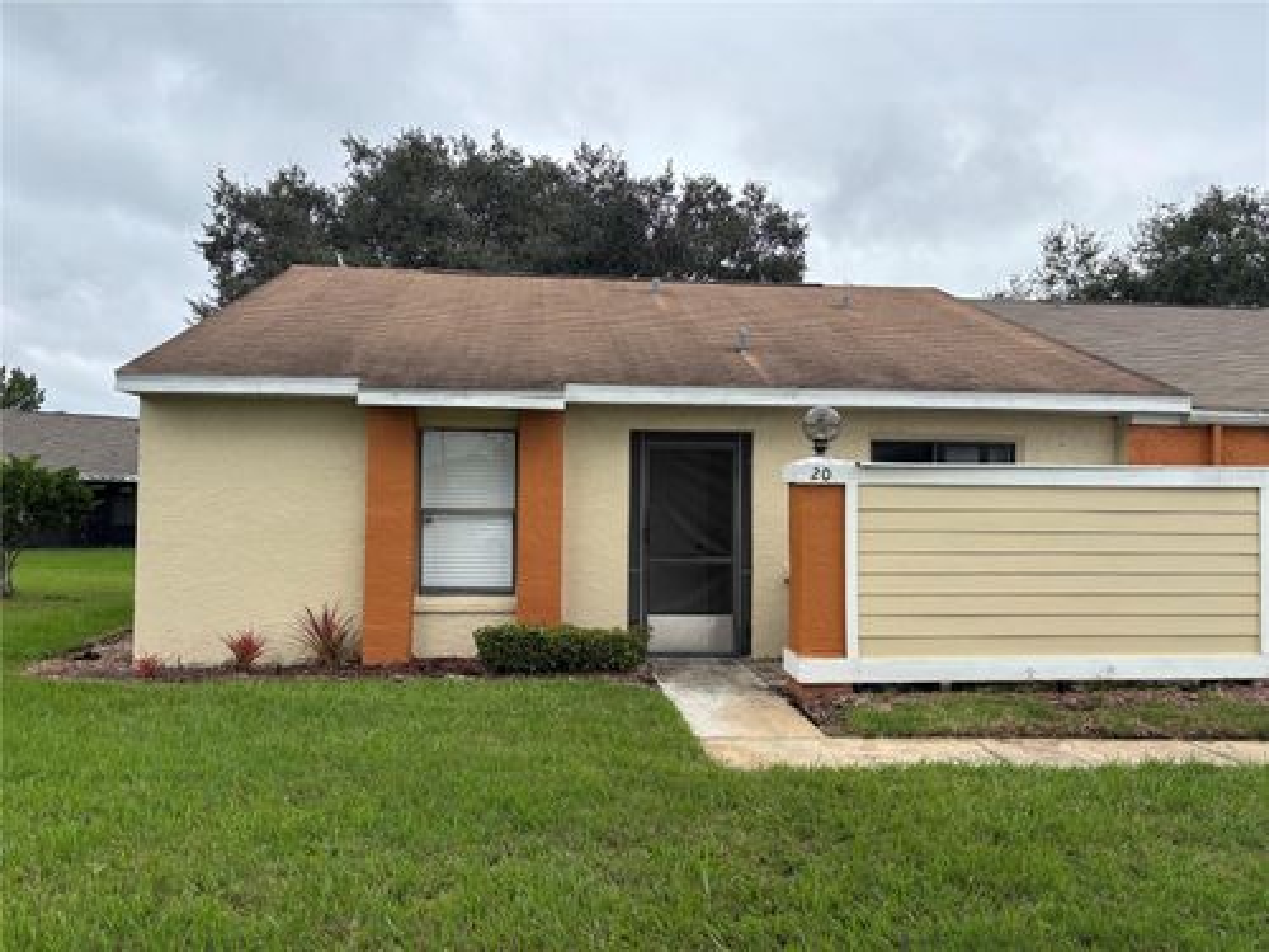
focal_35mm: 26
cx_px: 634
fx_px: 953
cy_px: 476
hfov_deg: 67.3
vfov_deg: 53.1
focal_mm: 5.96
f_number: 1.6
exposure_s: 1/2024
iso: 50
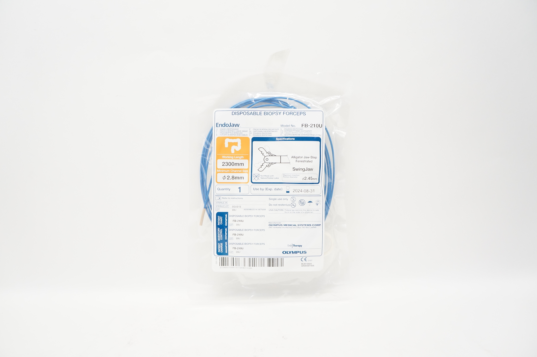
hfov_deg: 67.4
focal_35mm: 27
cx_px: 268
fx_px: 402
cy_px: 178
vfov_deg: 47.8
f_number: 5.6
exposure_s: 1/160
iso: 1600
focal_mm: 18
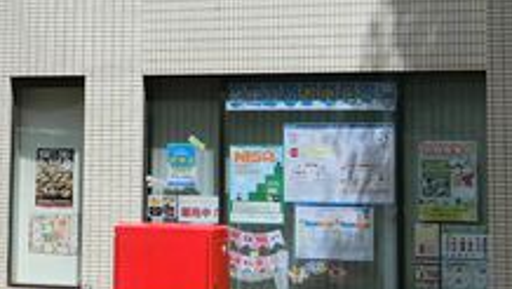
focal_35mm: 96
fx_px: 1304
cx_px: 73
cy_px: 49
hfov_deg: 21.8
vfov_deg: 12.6
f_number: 3.3
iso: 80
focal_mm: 6.4
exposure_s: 1/1000
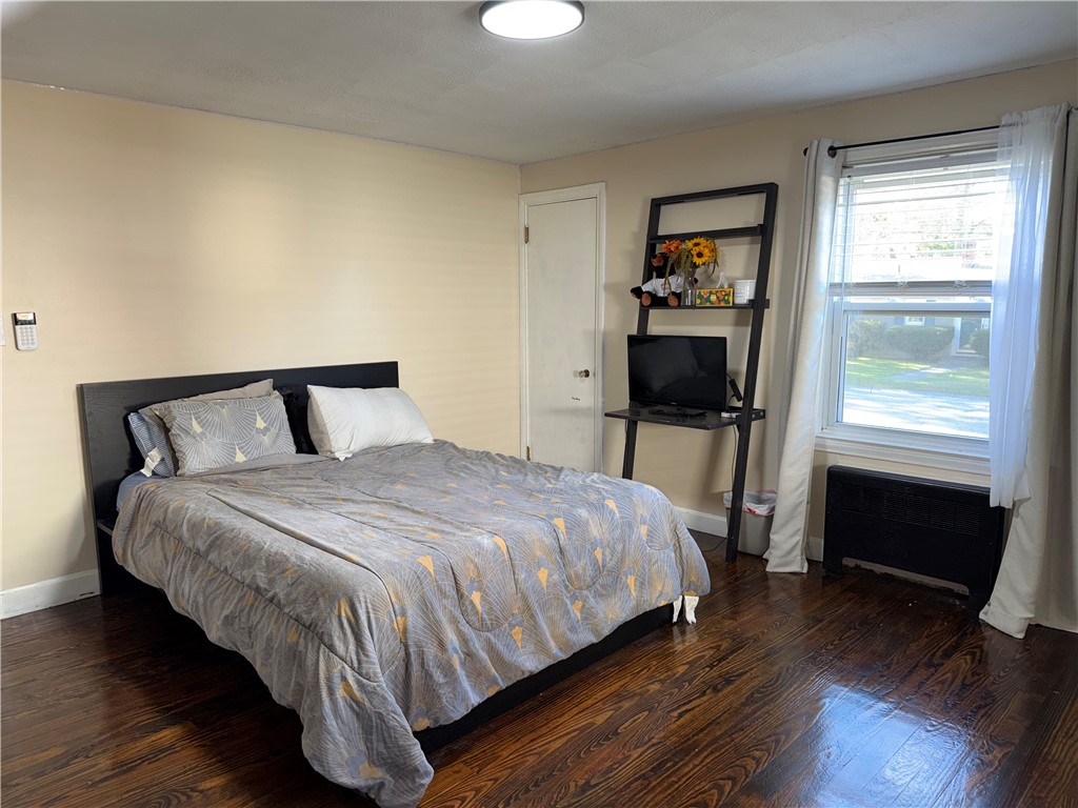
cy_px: 404
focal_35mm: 24
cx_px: 539
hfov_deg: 71.6
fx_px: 747
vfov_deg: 56.8
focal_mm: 6.76
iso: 64
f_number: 1.78
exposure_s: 1/24
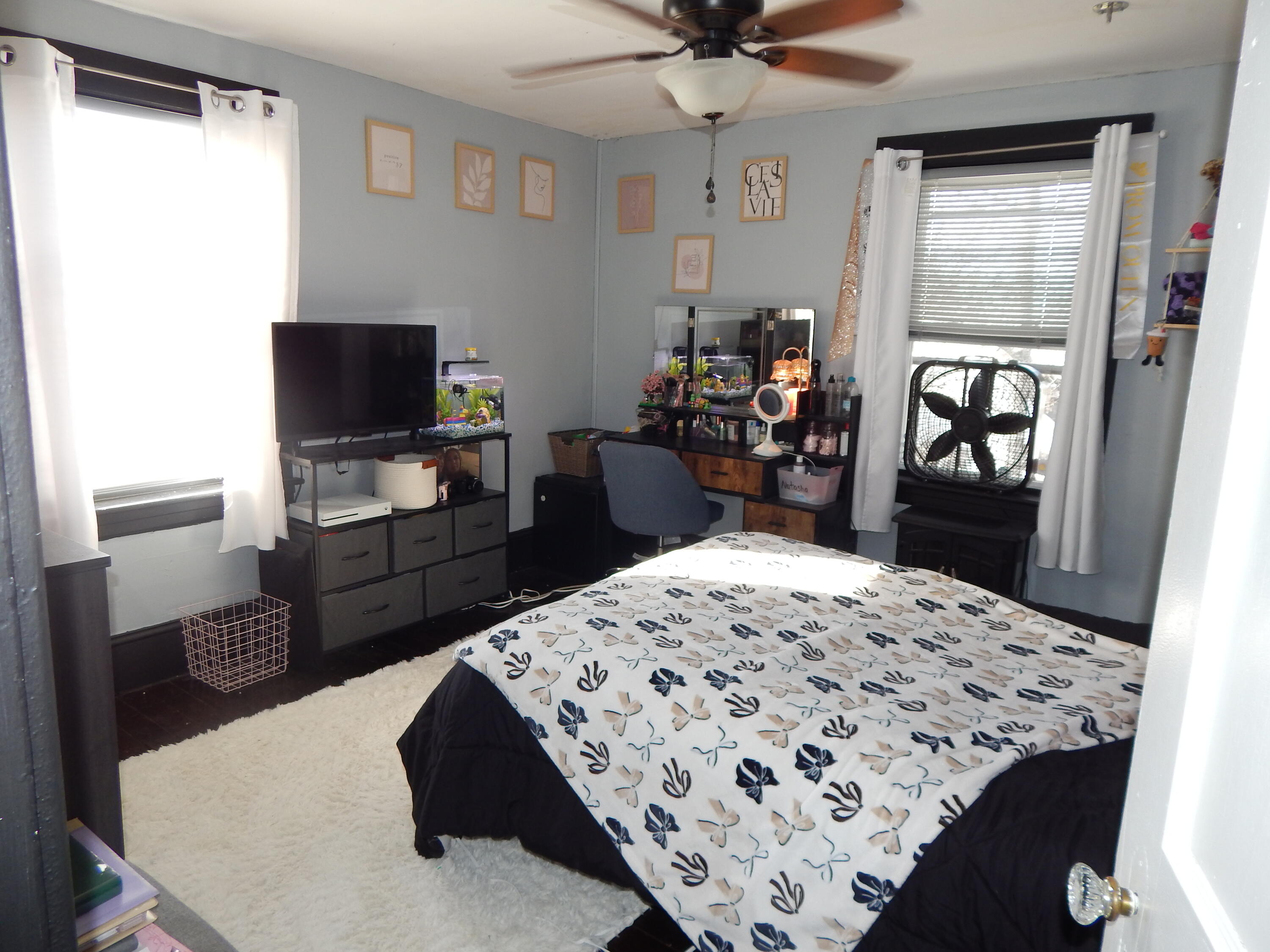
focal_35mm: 23
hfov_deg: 73.9
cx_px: 635
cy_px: 476
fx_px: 844
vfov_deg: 58.9
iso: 125
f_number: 3
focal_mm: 4
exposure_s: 1/60
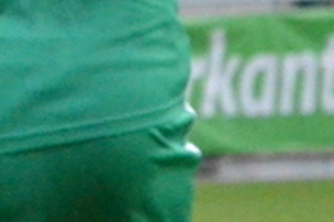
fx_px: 16749
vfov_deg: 0.8
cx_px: -713
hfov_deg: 1.1
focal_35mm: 1807
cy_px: 85
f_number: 7.1
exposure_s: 1/5000
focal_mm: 180
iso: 6400
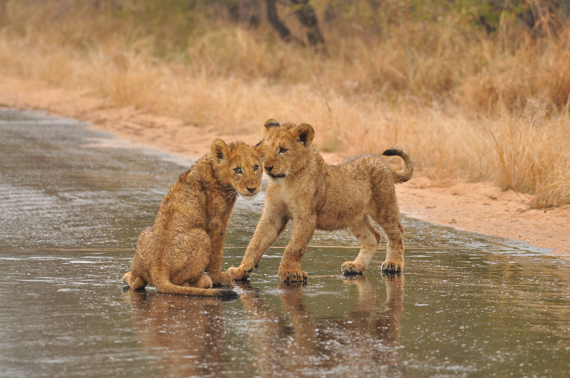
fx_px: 4388
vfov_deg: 4.9
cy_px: 189
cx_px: 285
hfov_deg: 7.4
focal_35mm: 278
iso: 400
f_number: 5.6
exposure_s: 1/80
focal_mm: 185
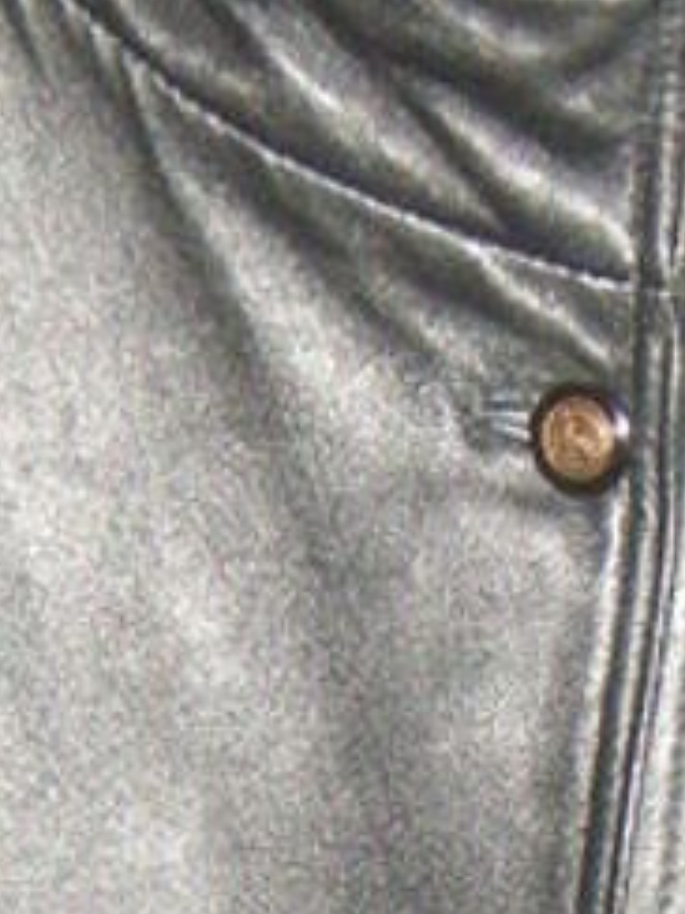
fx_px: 6491
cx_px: 195
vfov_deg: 7.8
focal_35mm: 246
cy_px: 1530
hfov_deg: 6.0
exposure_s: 1/60
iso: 361
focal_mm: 7.5
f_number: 3.5
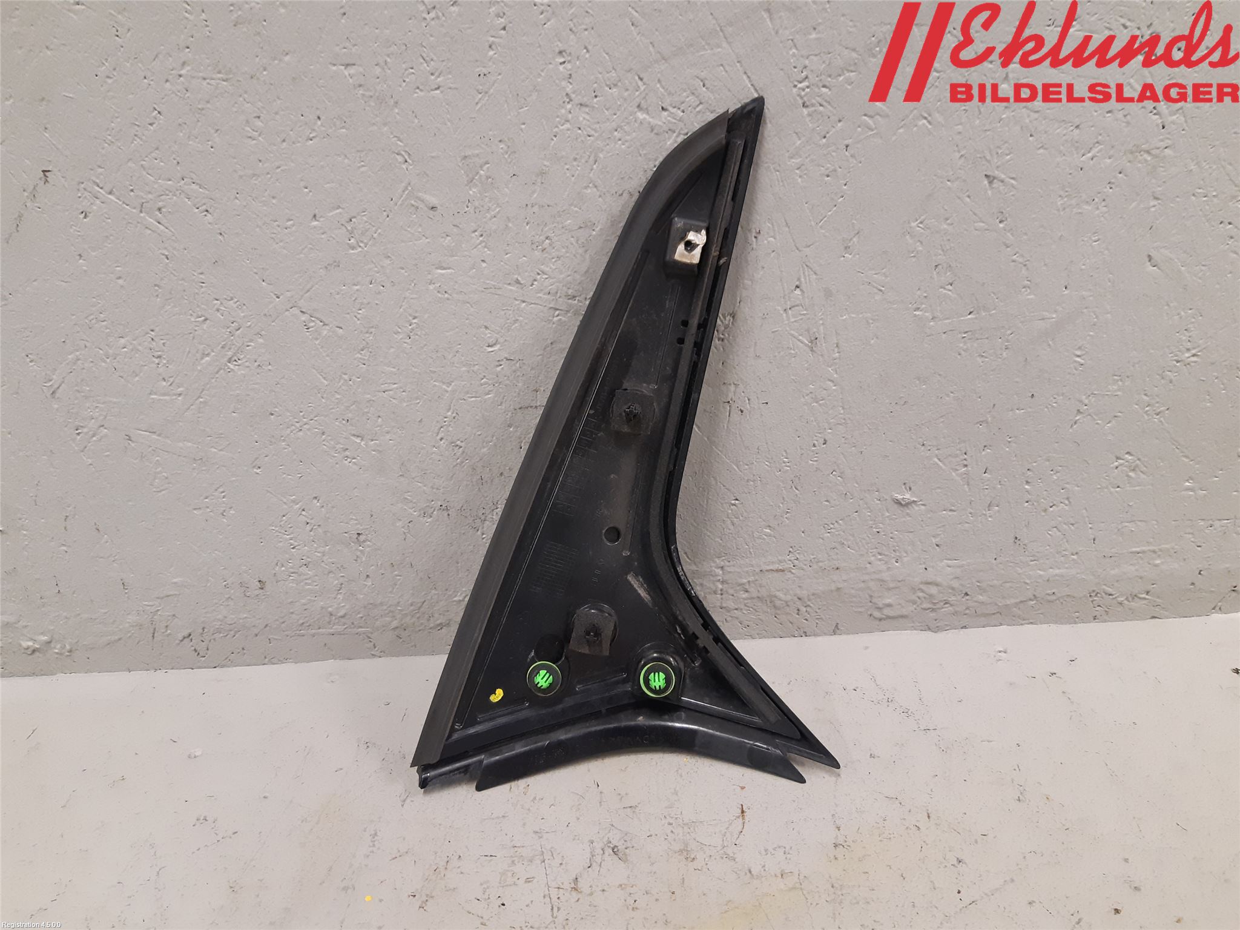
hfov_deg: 67.3
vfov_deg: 53.1
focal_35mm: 26
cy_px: 465
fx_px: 931
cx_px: 620
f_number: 1.7
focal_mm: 3.93
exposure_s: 1/50
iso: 200
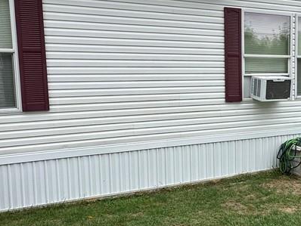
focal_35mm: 36
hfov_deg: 49.1
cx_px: 228
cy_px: 107
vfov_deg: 39.7
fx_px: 313
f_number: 2.2
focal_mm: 2.22
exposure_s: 1/824
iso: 40
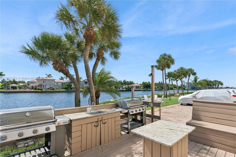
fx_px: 106
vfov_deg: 73.0
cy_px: 78
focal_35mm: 16
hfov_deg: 96.0
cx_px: 118
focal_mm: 16.2
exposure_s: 1/800
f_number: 9
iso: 250
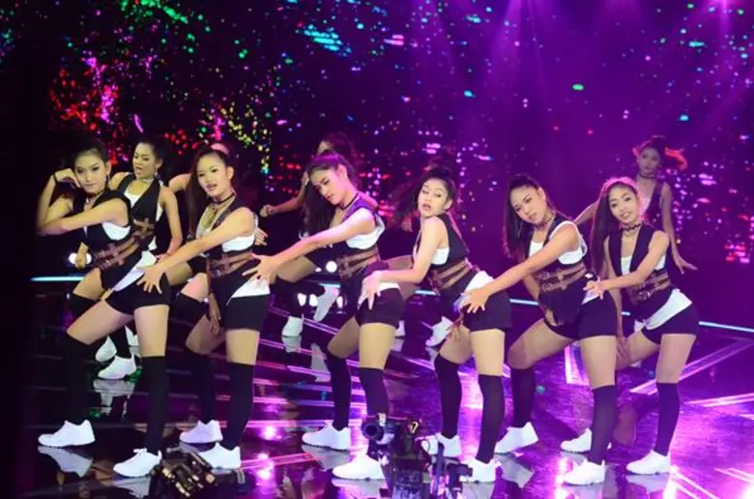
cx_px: 377
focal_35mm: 105
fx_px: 2194
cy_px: 250
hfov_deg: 19.5
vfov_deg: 13.0
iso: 6400
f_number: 2.8
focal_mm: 70
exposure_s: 1/1600
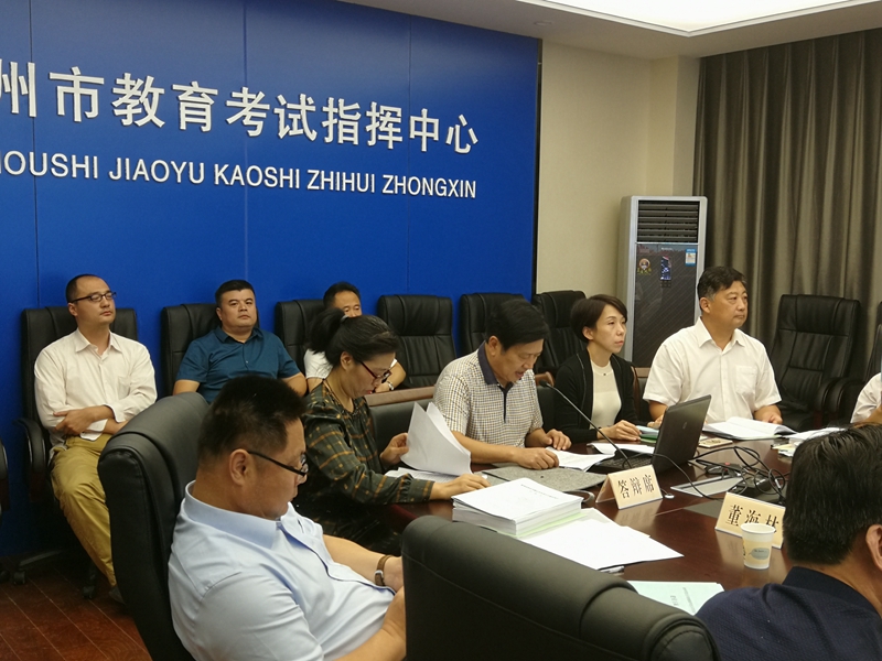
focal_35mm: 35
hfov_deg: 52.6
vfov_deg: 40.7
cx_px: 441
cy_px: 330
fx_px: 892
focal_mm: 3.95
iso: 160
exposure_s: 1/50
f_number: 2.2
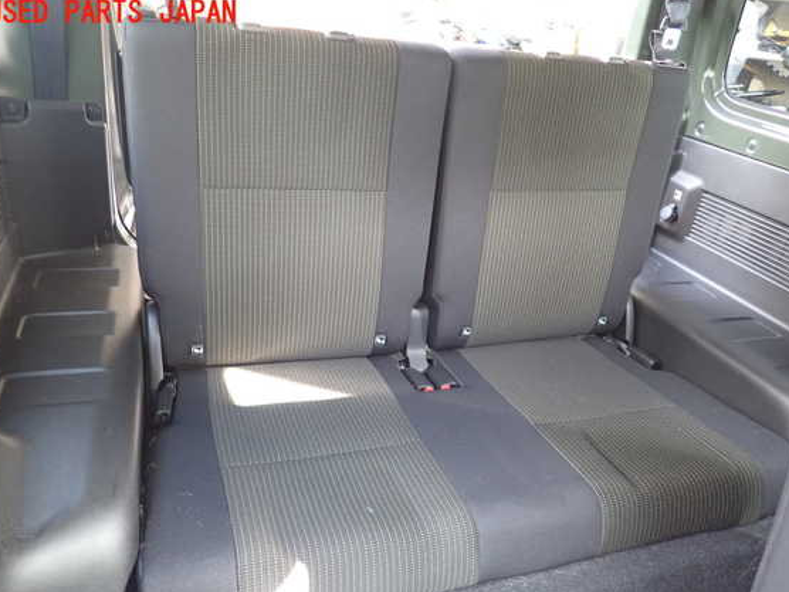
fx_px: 615
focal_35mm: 27
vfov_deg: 51.3
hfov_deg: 65.3
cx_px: 404
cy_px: 315
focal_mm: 4.5
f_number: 2
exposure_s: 1/30
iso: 320
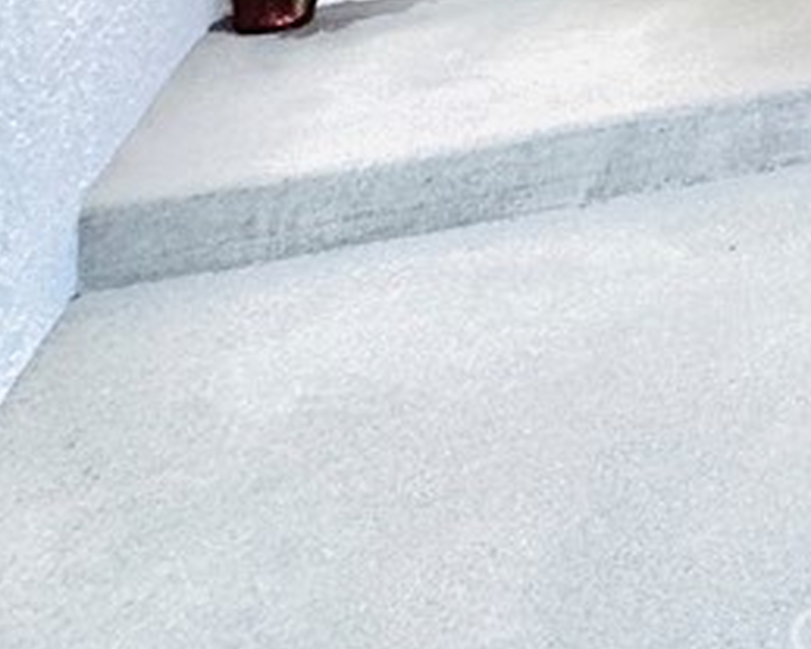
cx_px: 1340
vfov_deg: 20.1
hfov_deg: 23.8
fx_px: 1296
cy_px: -524
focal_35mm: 54
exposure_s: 1/60
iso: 500
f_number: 2.2
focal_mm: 2.22
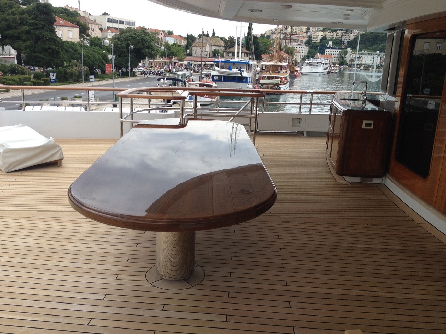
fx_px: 451
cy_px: 167
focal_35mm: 35
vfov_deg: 40.7
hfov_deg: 52.6
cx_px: 223
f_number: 2.4
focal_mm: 4.28
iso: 50
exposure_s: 1/351
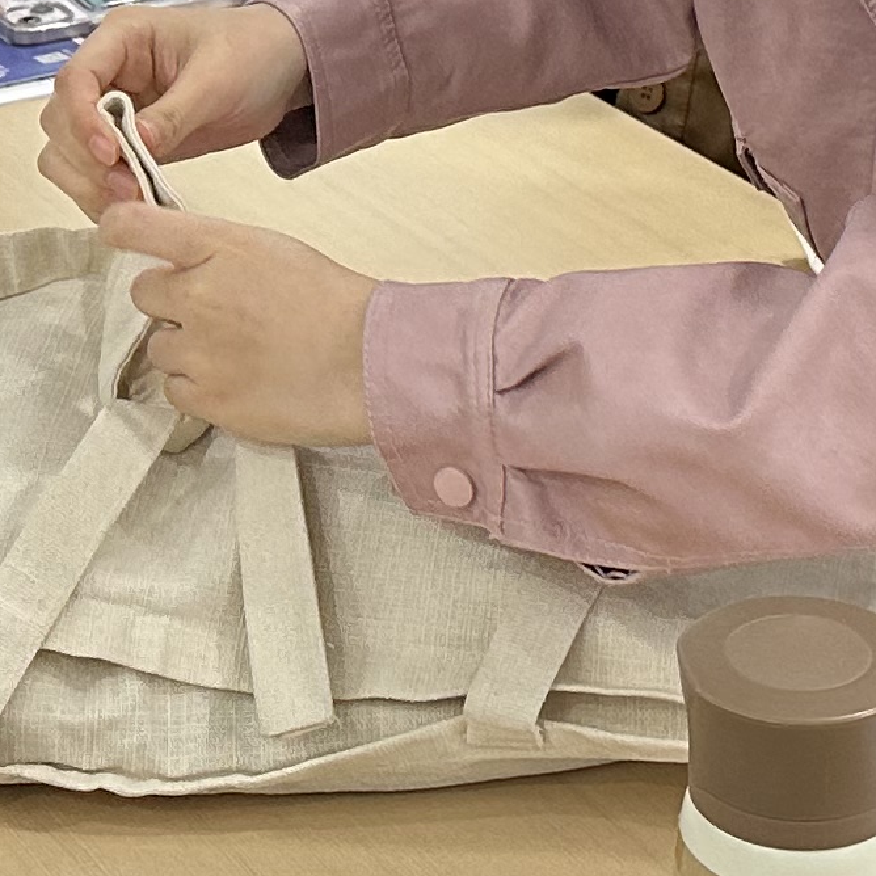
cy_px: -413
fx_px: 3665
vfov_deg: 12.9
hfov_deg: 13.6
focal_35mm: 128
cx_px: 521
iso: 125
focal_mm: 6.86
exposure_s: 1/120
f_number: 1.78
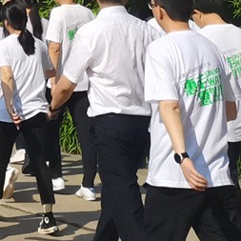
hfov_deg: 9.0
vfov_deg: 8.7
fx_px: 1434
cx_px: -266
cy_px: -334
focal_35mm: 182
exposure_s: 1/1481
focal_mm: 5.58
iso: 50
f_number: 1.8
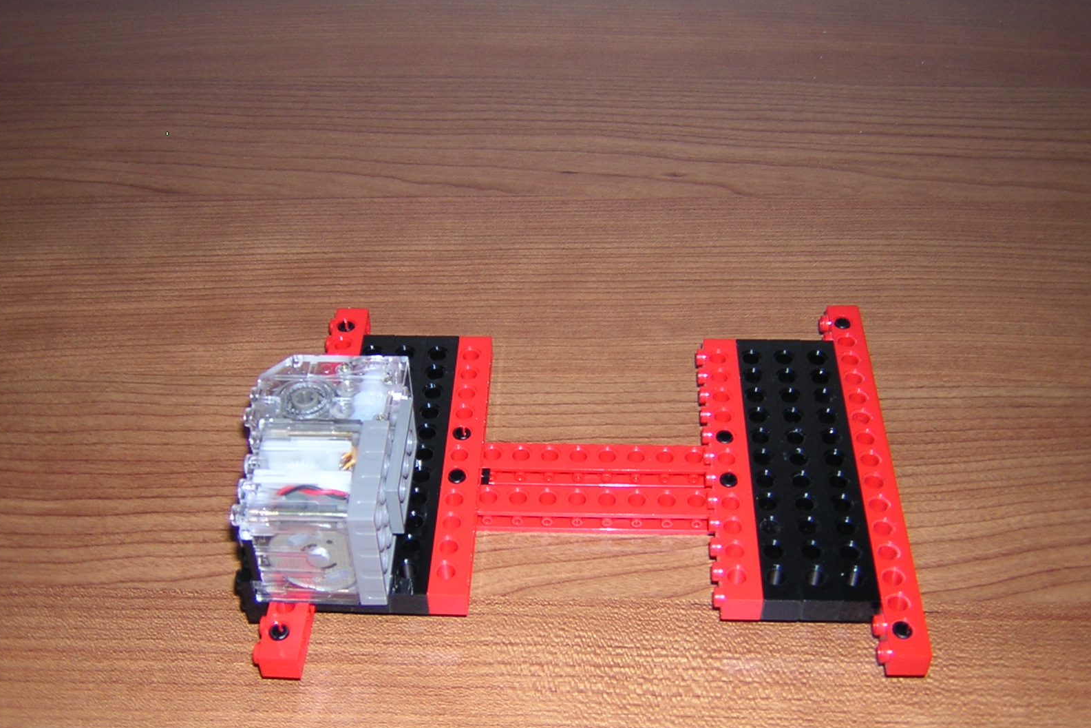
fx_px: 1273
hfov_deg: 46.4
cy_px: 368
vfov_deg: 31.9
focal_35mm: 42
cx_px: 541
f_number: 2.7
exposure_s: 1/60.1
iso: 100
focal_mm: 5.2
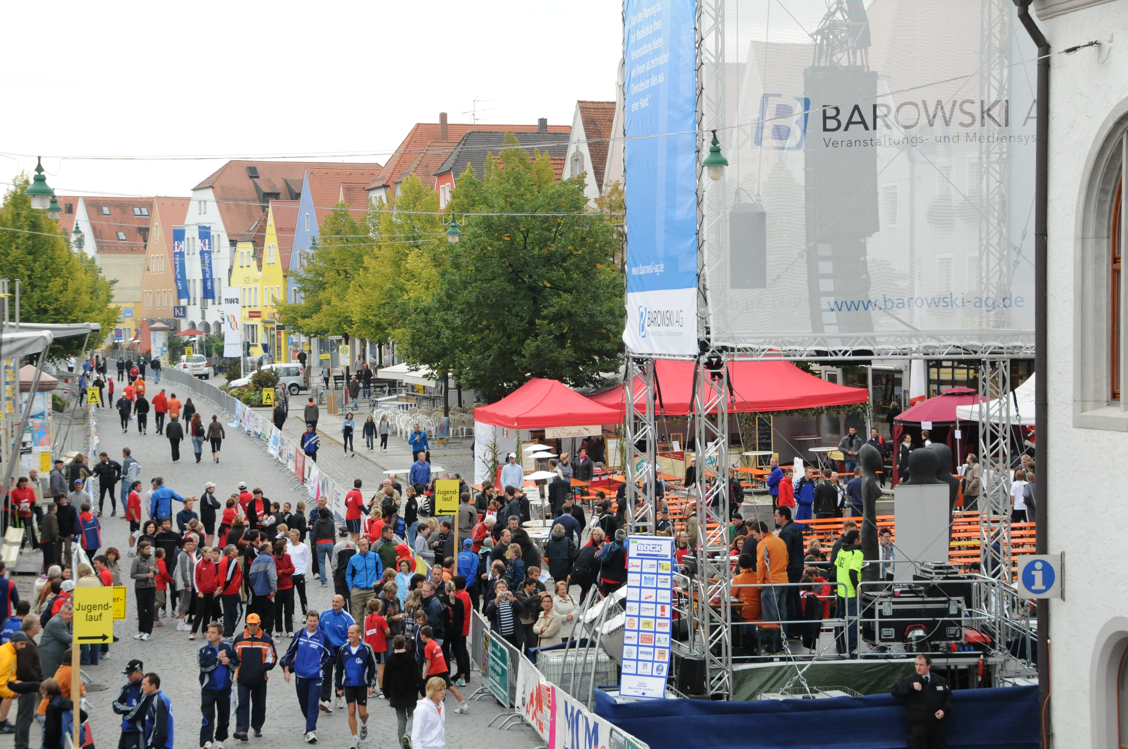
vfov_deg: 17.4
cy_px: 374
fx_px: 2441
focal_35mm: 78
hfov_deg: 26.0
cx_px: 564
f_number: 9
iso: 800
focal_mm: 52
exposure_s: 1/250
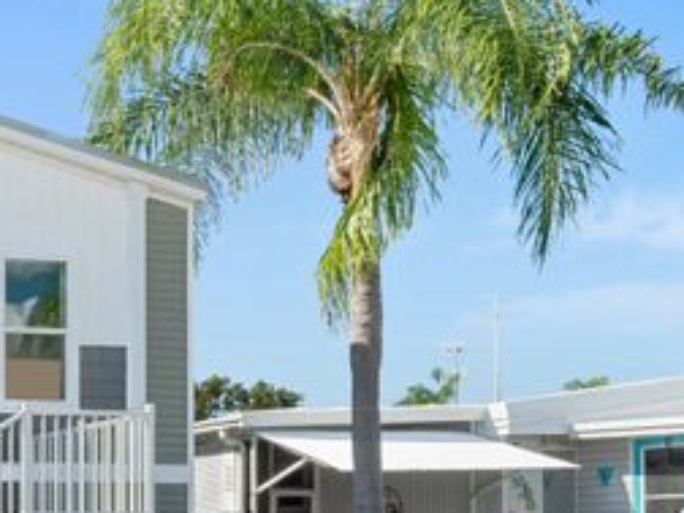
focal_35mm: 40
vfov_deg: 34.6
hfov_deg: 33.7
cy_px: 425
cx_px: -209
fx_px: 790
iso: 200
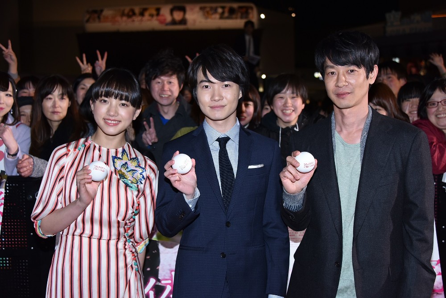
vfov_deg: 28.1
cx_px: 223
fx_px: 595
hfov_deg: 41.1
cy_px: 149
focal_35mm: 48
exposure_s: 1/250
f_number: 4.2
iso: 800
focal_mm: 48
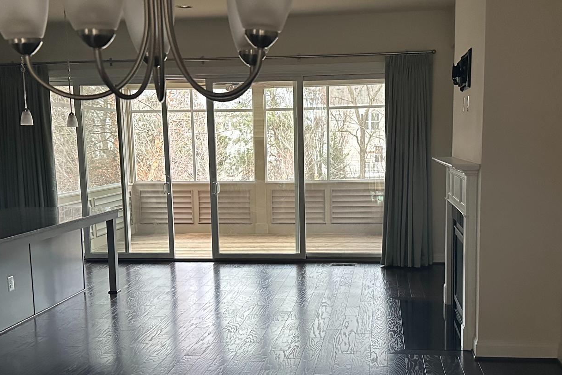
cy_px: 229
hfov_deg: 46.4
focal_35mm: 42
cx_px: 301
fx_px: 656
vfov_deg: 31.8
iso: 800
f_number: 1.78
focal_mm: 6.86
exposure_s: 1/60
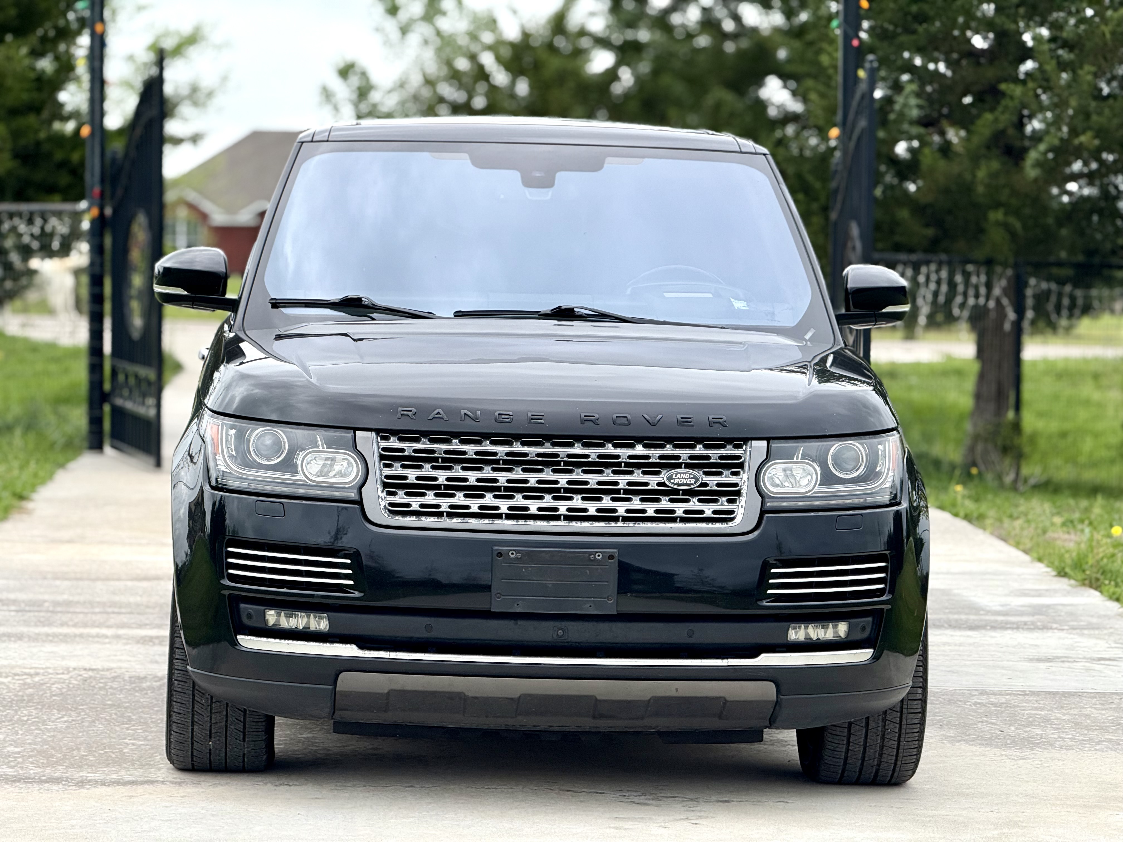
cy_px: 421
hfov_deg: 16.4
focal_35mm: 120
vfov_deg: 12.3
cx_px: 562
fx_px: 3893
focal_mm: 15.66
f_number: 2.8
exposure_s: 1/377
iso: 50
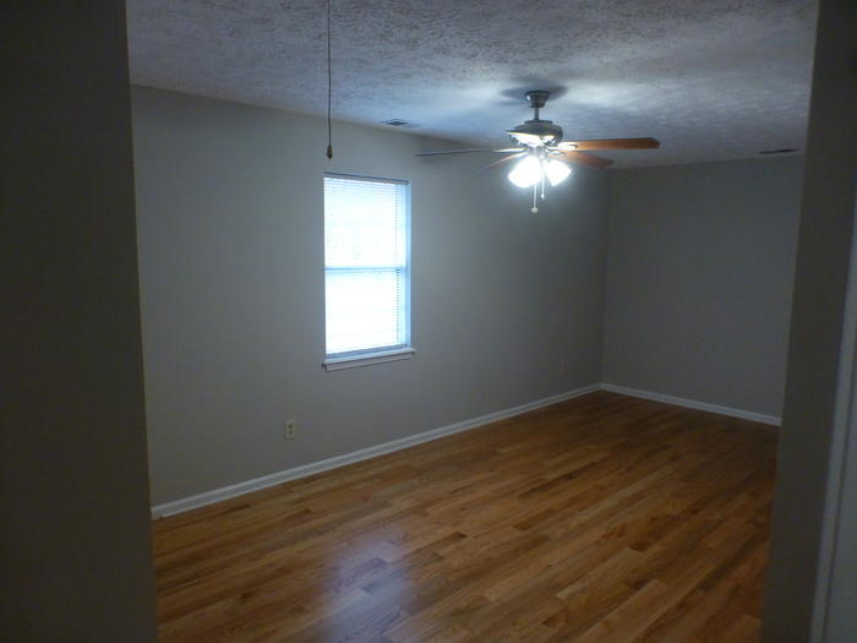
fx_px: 594
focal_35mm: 24
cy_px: 322
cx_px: 428
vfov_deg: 56.8
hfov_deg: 71.6
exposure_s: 1/50
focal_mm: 4.3
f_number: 3.3
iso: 400
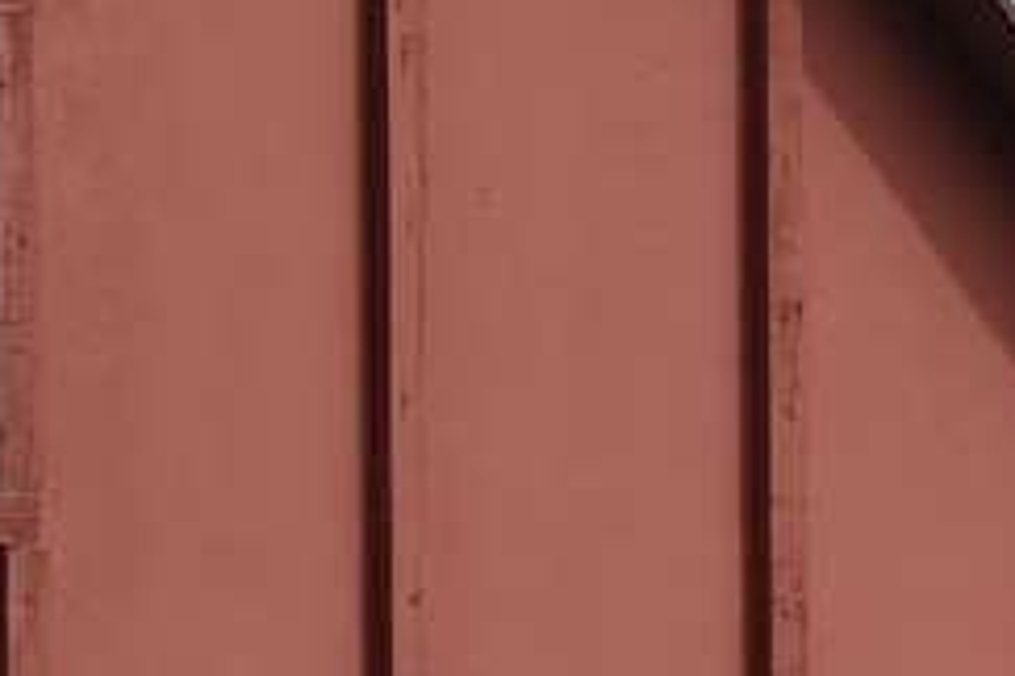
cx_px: 3074
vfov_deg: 1.3
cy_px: 2145
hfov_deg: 2.0
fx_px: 28756
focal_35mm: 1020
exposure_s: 1/250
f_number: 13
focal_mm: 155
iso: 200
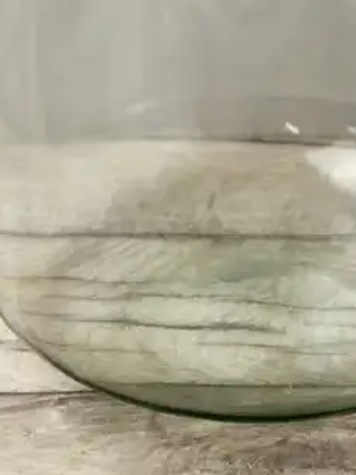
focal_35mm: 137
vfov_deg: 14.1
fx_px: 1879
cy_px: -31
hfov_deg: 10.8
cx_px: 267
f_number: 2.4
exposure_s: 1/50
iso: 25
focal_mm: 6
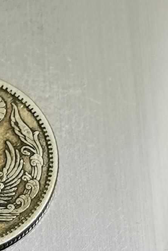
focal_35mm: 201
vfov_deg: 10.1
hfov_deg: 6.8
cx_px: -49
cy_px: 268
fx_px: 1406
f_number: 1.9
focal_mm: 6.67
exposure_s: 1/100
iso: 125
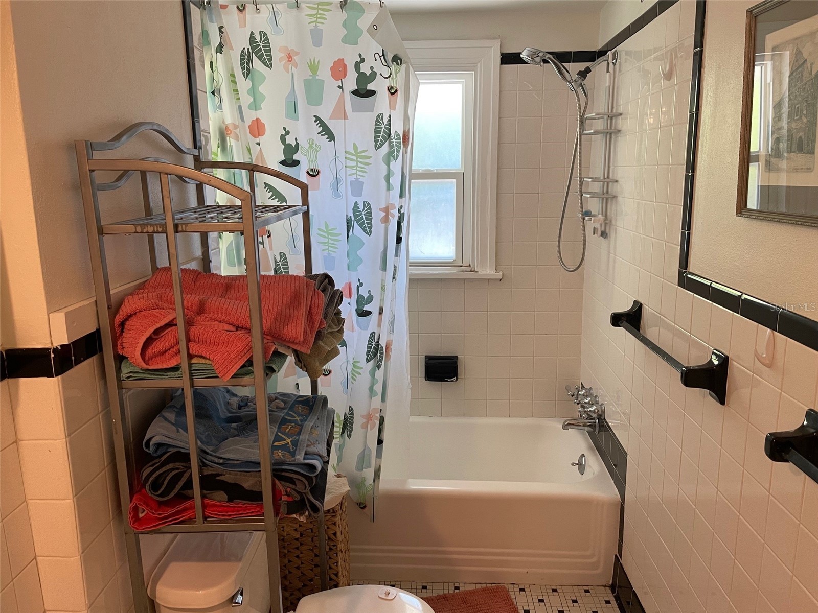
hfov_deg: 67.3
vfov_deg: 53.1
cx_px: 409
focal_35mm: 26
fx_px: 614
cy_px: 306
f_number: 1.6
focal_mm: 4.2
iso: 160
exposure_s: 1/60
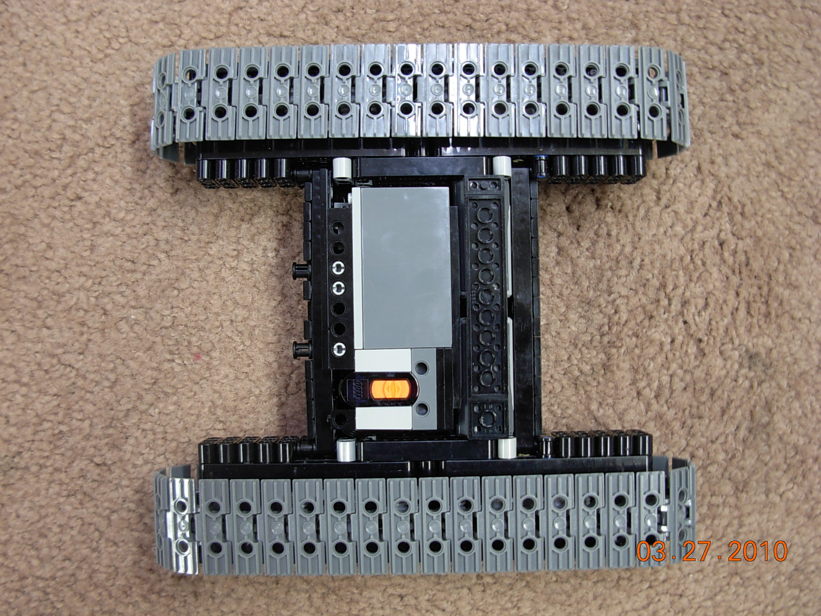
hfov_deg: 49.0
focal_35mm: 38
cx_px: 410
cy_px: 308
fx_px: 901
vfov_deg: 37.7
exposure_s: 1/7.7
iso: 79
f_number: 2.9
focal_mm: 6.3
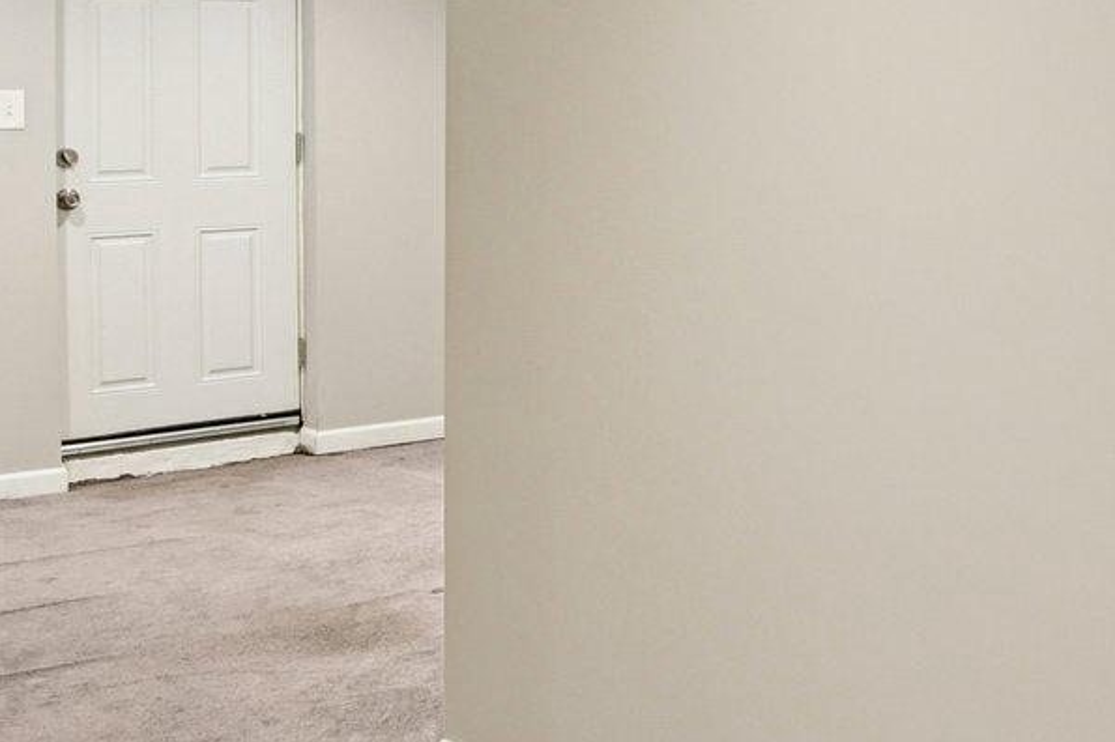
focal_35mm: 55
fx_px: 1703
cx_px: 1570
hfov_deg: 27.7
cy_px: 106
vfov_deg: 24.1
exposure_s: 1/8
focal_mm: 16
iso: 400
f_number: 8
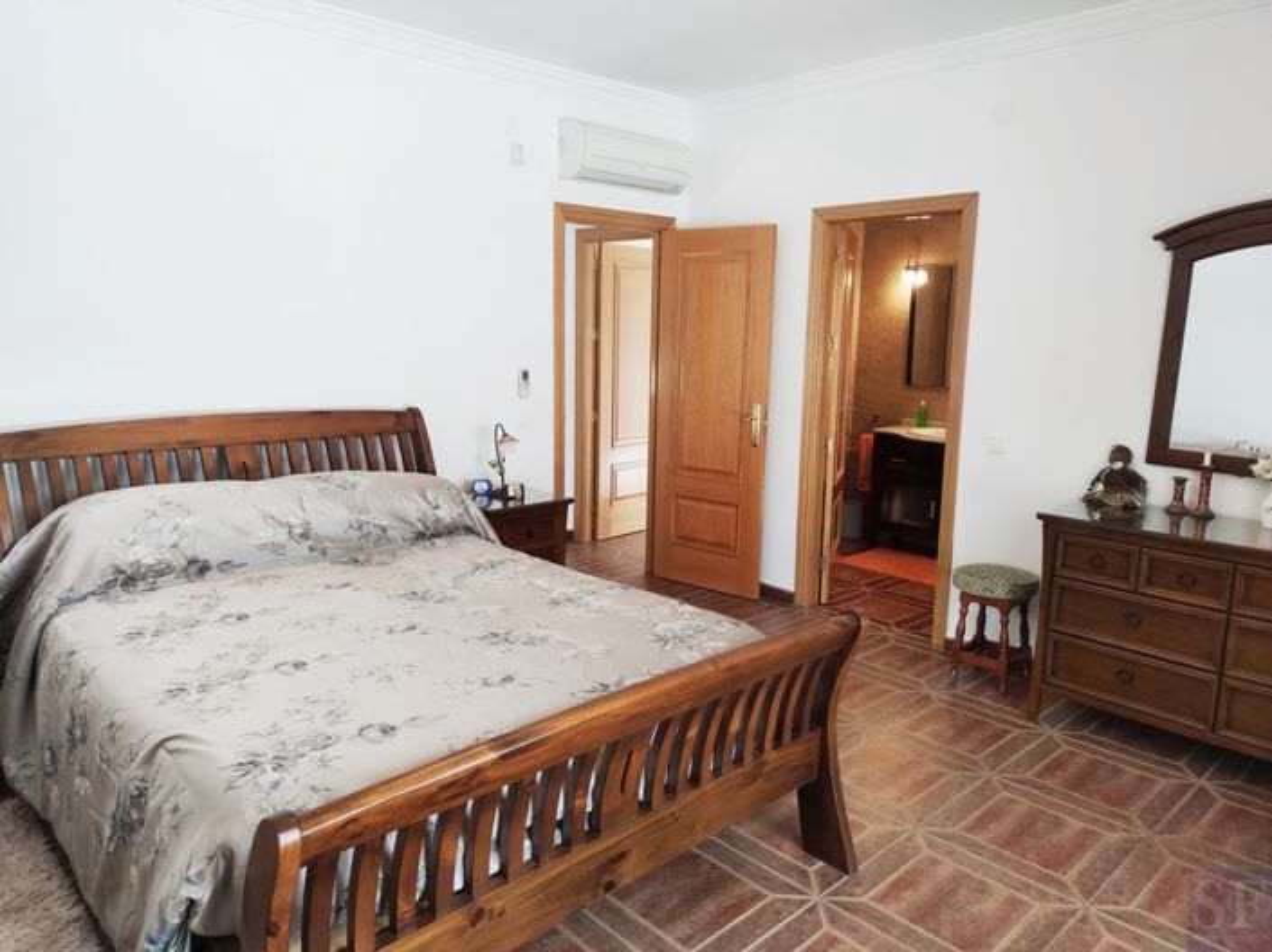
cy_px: 476
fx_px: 881
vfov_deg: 56.8
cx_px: 636
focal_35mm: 24
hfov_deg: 71.6
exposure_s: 1/100
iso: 219
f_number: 1.69
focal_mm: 6.72
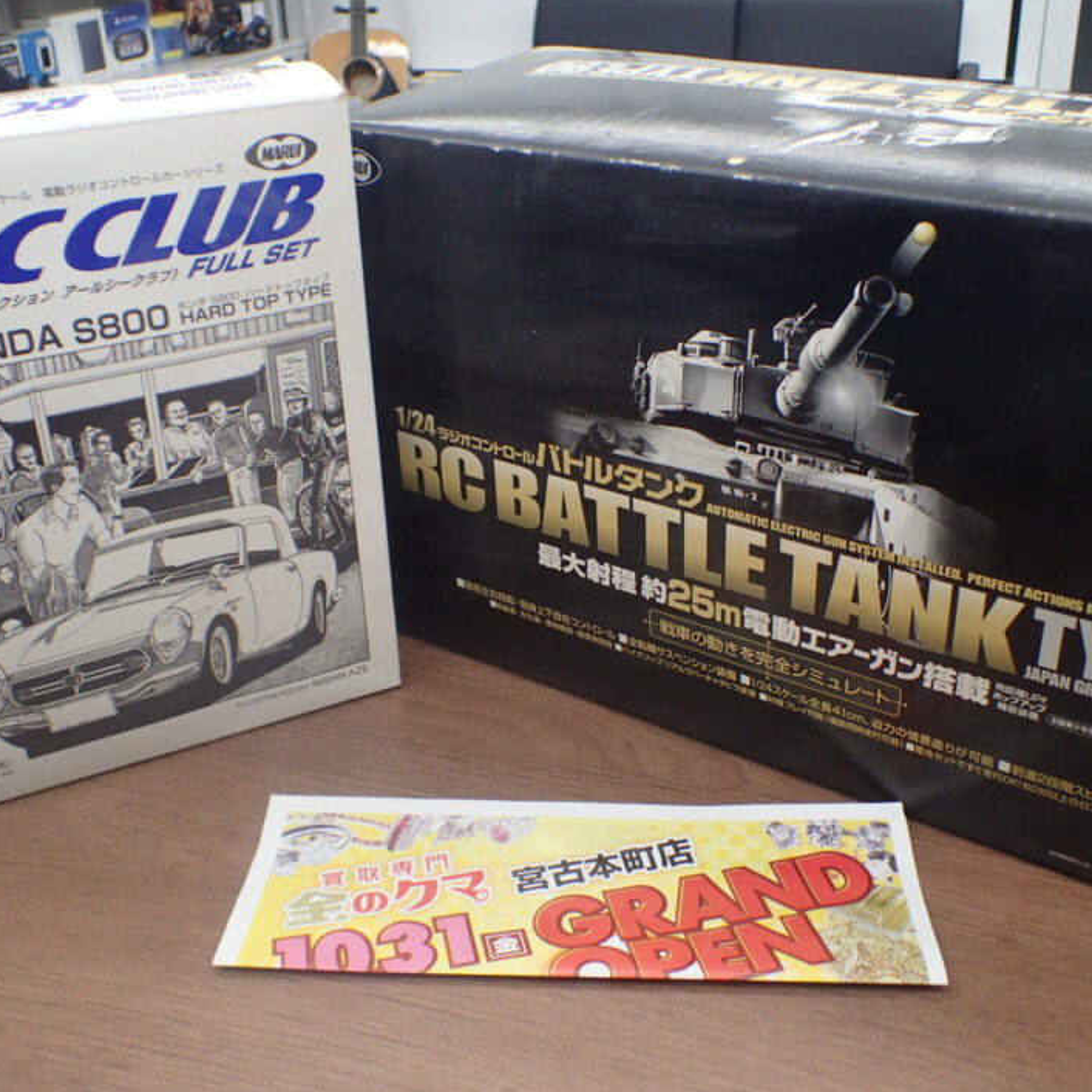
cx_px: 536
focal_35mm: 36
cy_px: 541
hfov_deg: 46.0
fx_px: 1285
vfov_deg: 46.0
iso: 320
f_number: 2.3
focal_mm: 5.5
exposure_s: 1/125
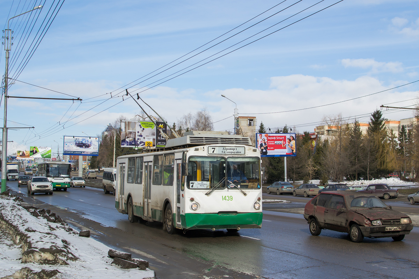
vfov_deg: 25.8
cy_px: 140
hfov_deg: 37.9
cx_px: 210
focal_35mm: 52
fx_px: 611
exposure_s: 1/800
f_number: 6.3
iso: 200
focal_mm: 35
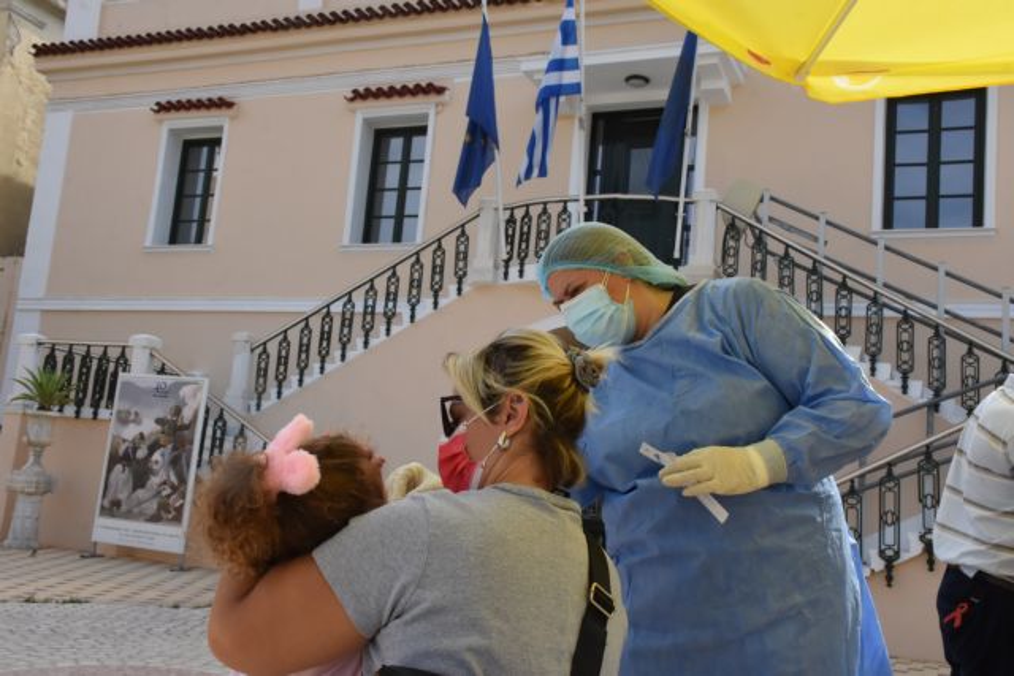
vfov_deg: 36.9
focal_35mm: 36
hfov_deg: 53.1
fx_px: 1014
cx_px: 507
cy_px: 338
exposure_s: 1/640
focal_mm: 24
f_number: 13
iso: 800
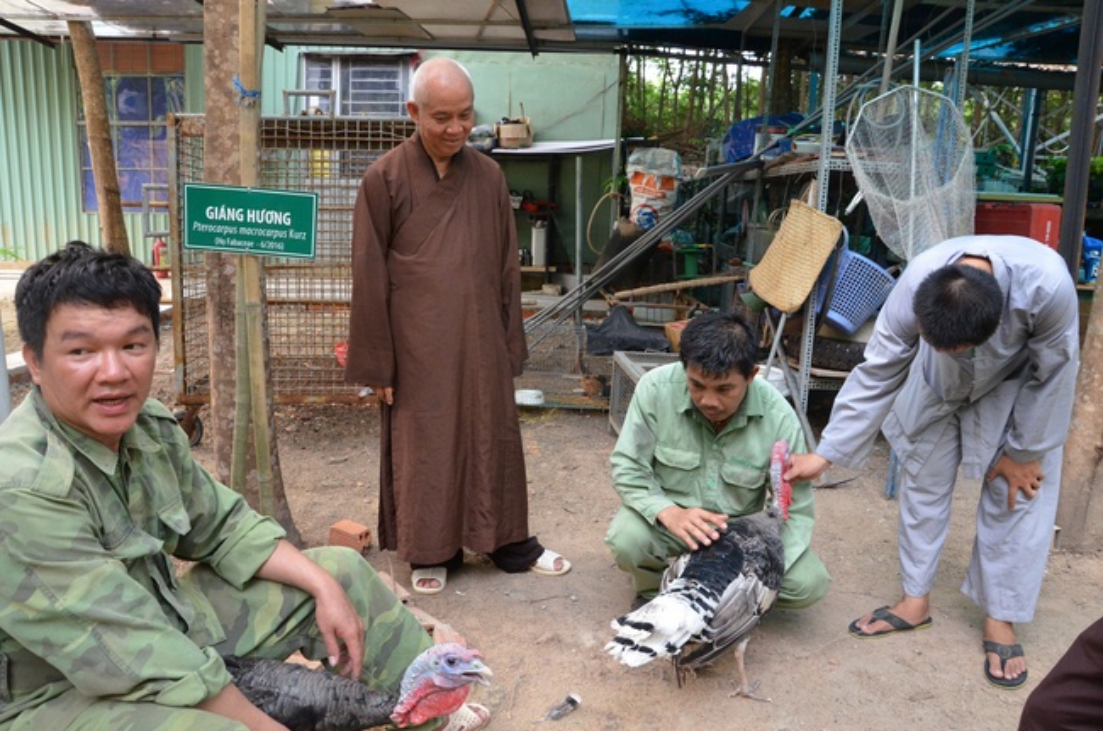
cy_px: 366
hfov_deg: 67.5
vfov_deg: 47.8
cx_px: 552
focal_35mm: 27
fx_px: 826
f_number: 7.1
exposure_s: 1/200
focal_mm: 18
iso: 1600
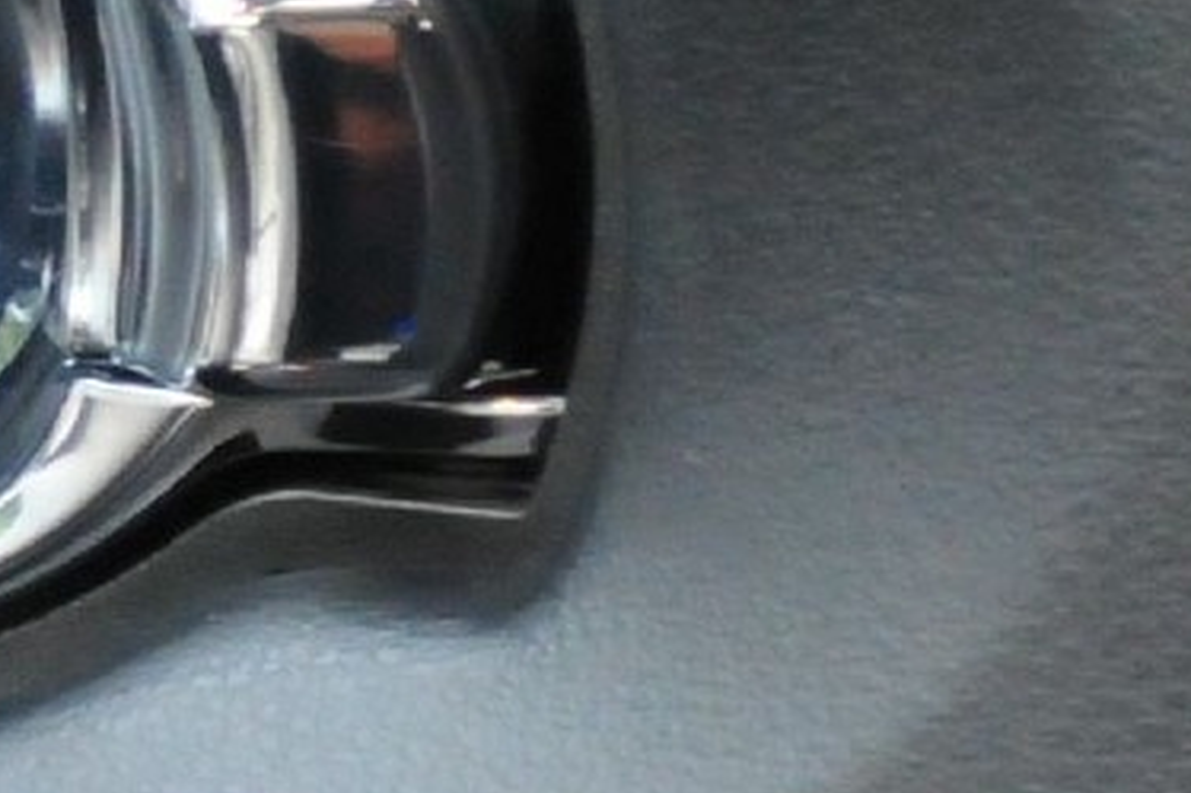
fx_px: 14583
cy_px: -119
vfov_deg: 3.1
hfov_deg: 4.5
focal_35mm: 441
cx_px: -1869
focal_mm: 44
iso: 2000
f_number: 5.6
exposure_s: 1/40
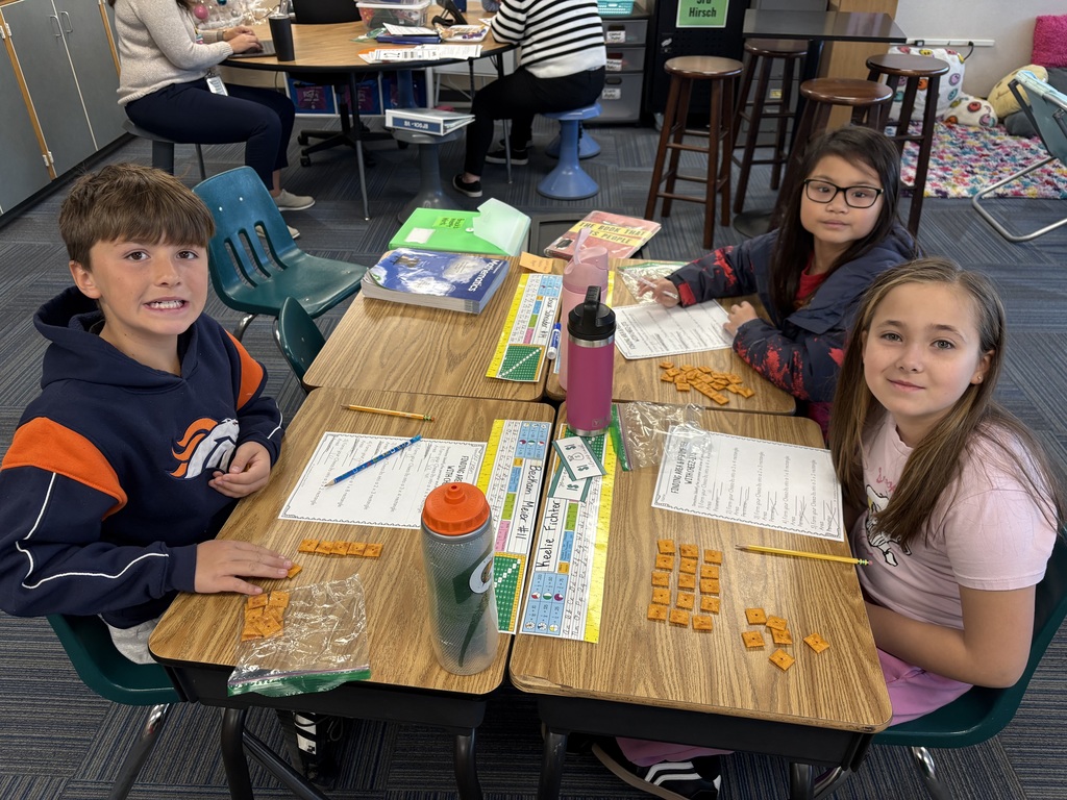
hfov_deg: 67.3
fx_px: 801
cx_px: 534
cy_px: 400
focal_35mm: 26
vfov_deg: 53.1
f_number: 1.6
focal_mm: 5.96
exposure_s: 1/100
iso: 125
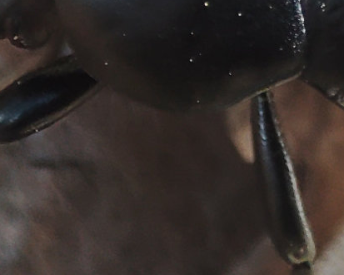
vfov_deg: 16.8
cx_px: 288
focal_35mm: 87
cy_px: -70
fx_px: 885
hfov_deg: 21.6
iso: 50
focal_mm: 4.03
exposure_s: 1/539
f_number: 2.4
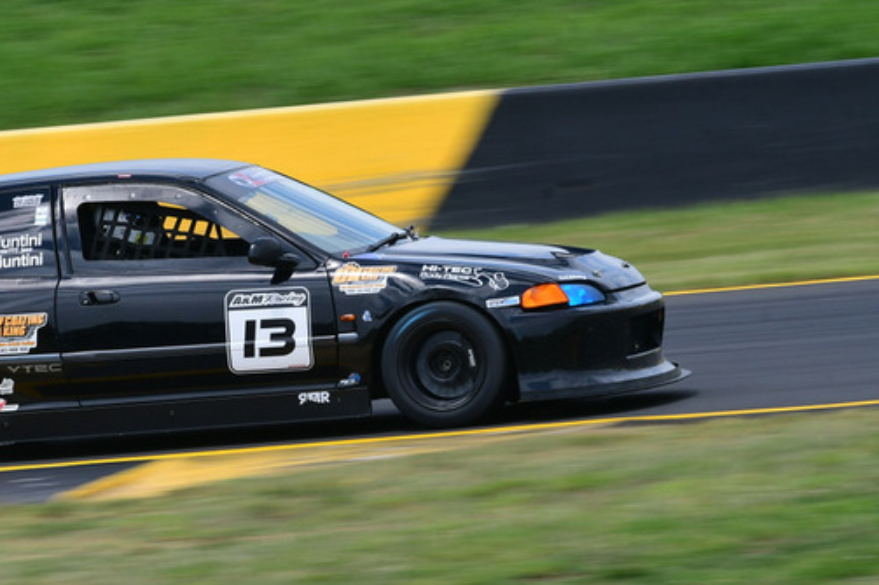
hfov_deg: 3.6
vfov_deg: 2.4
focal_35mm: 573
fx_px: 13985
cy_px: 220
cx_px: 183
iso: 320
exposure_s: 1/320
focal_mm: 240
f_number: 13
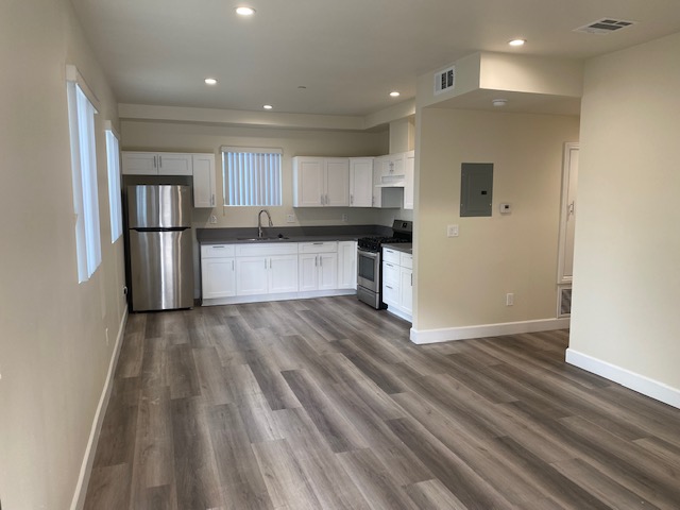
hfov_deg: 67.3
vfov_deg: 53.1
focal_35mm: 26
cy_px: 255
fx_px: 511
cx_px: 340
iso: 64
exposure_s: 1/60
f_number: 1.8
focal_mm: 4.25
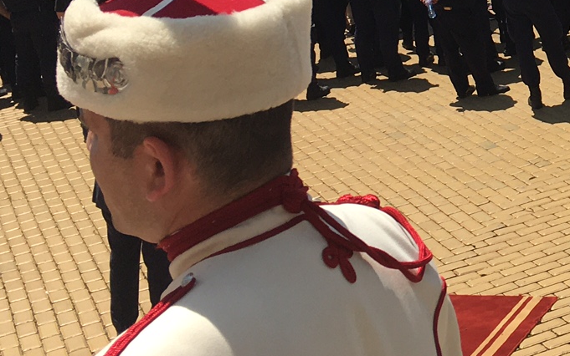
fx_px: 1414
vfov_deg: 13.7
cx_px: 709
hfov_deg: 21.0
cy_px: -130
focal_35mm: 91
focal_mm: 4.15
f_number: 2.2
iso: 25
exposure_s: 1/1637
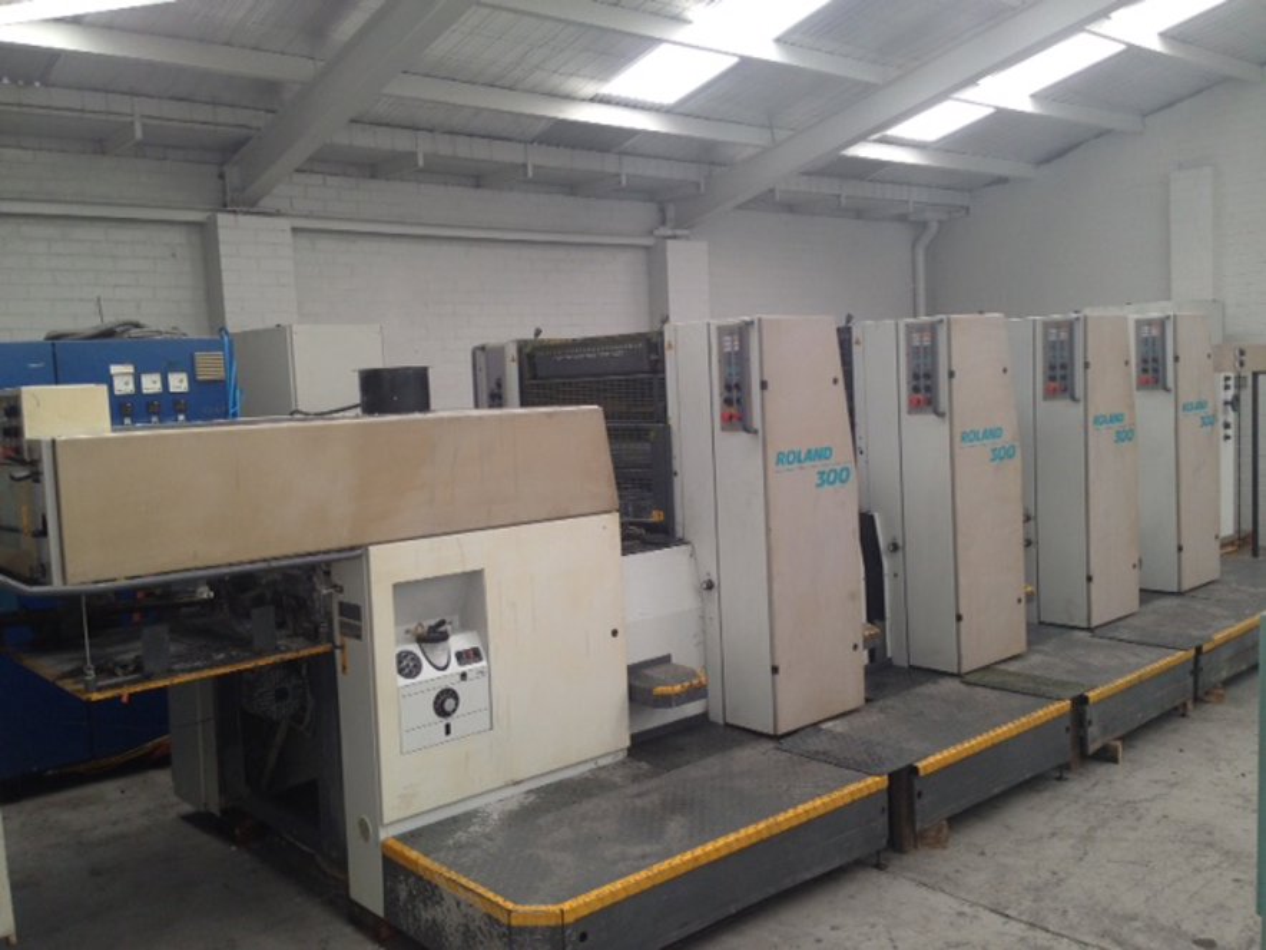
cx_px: 633
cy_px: 475
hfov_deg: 55.4
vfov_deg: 42.9
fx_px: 1207
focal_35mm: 33
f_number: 2.4
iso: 64
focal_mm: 4.12
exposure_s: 1/120
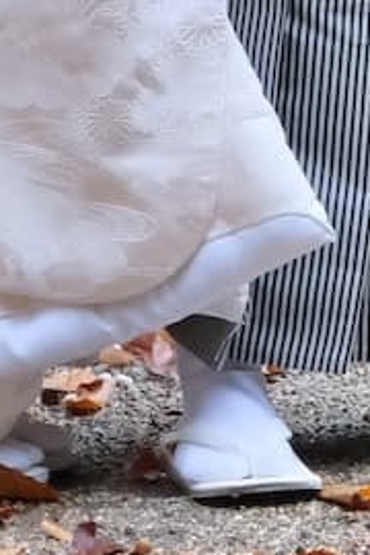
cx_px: -311
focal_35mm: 623
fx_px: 9604
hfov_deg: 2.2
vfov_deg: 3.2
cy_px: -1353
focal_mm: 56.3
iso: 1600
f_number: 6.3
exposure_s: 1/250
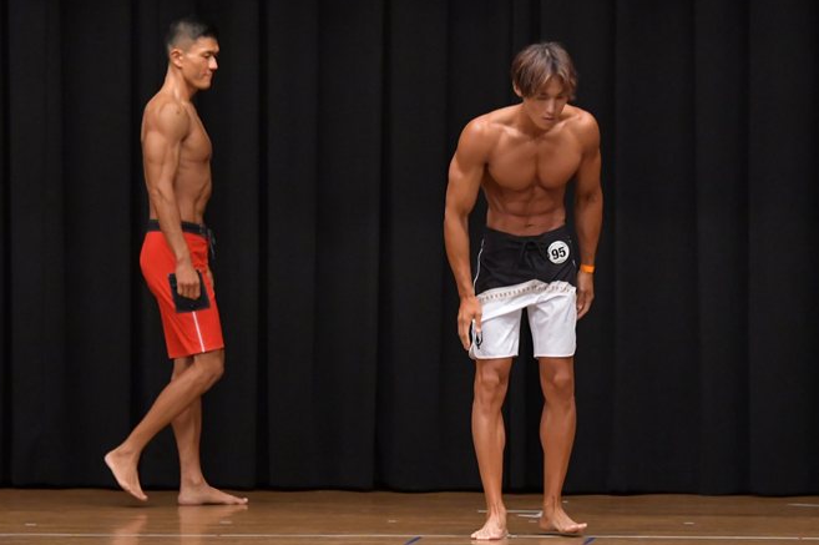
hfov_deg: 8.1
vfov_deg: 5.4
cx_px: 423
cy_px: 296
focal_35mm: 256
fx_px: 5819
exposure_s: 1/400
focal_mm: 145
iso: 6400
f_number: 5.6
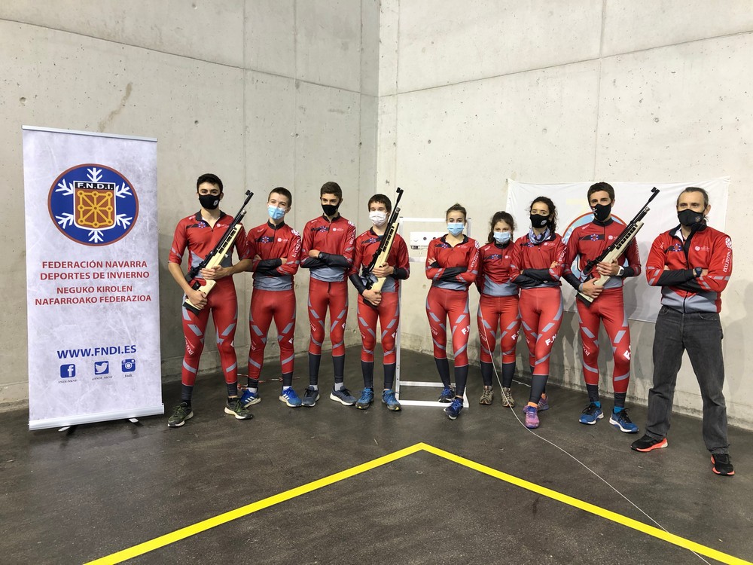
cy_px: 282
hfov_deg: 63.4
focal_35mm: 28
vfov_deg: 49.7
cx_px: 376
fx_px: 609
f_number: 1.8
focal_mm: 4
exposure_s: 1/20
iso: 32
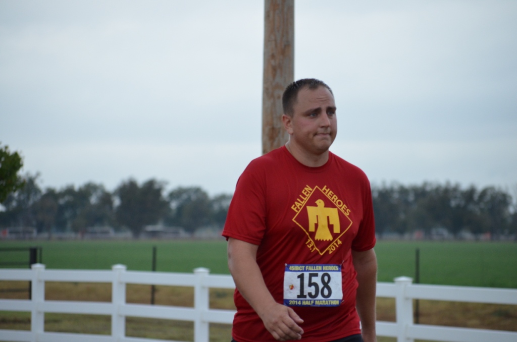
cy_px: 171
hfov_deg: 11.3
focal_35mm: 183
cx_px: 258
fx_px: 2622
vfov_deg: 7.5
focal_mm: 122
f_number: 4.8
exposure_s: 1/500
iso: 1000
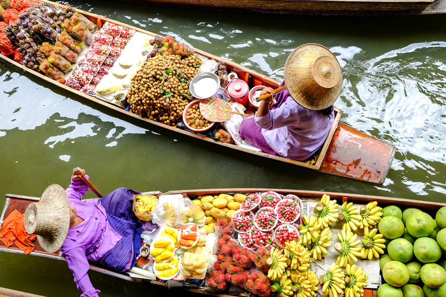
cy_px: 148
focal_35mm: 31
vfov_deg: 42.3
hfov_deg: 60.3
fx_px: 384
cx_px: 223
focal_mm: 20.5
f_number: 4
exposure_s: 1/100
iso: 250
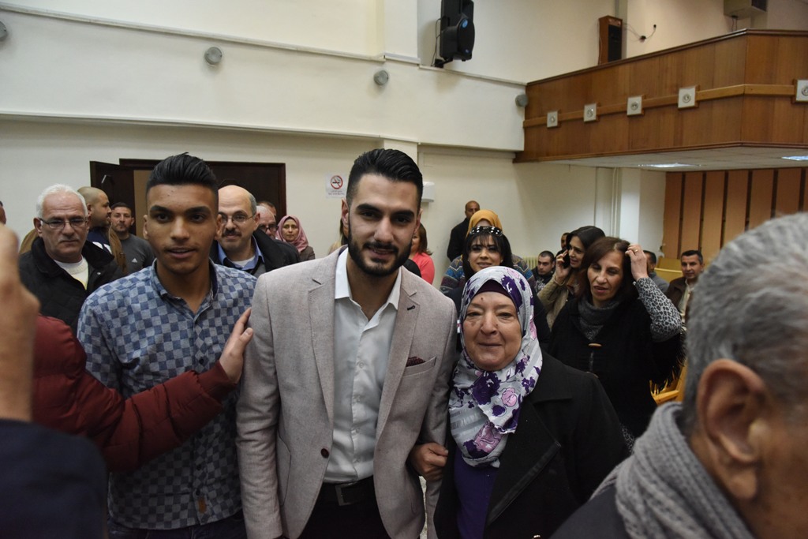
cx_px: 404
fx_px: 539
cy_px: 270
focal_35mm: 24
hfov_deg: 73.7
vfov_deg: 53.1
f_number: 7.1
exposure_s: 1/200
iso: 6400
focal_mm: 24
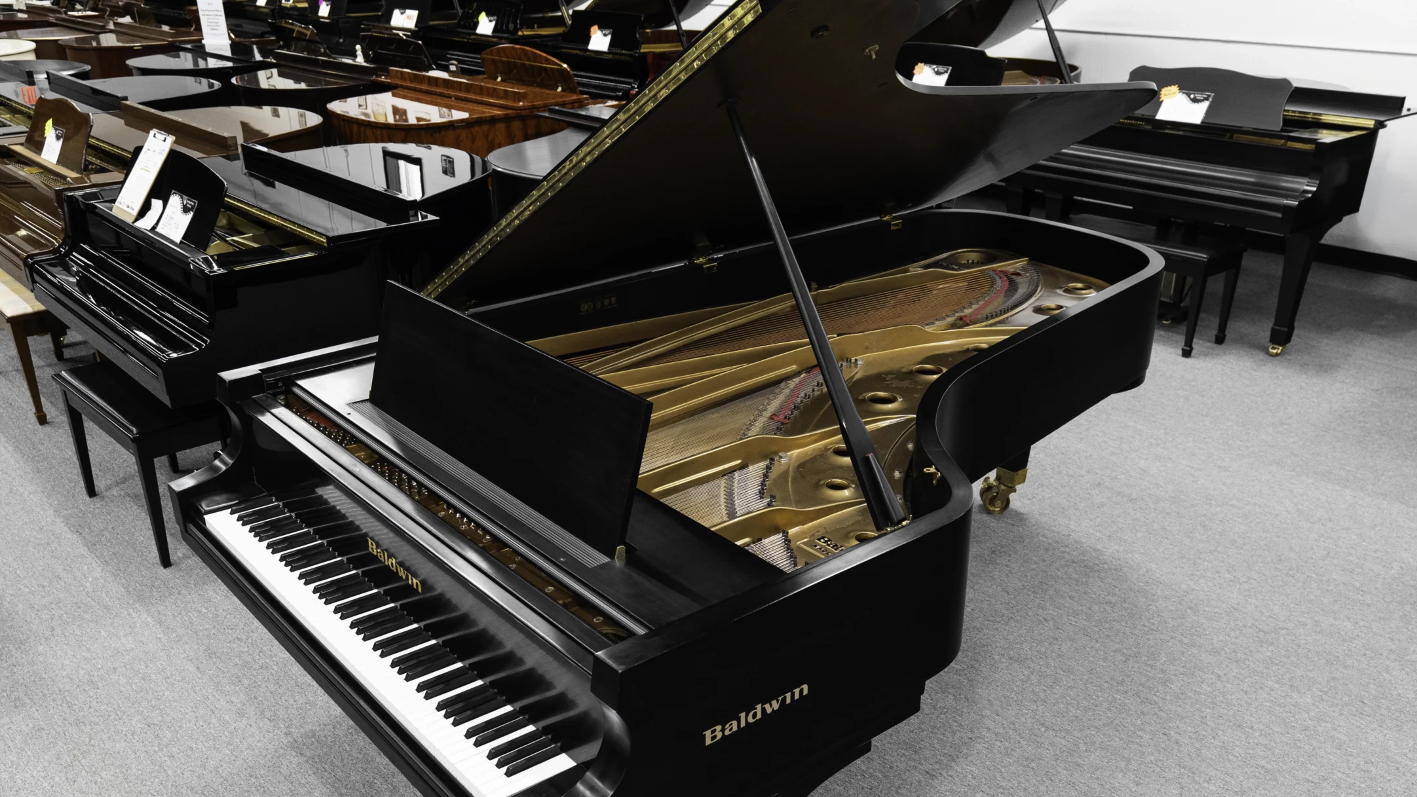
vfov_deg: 37.5
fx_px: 1165
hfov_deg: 62.6
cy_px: 503
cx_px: 686
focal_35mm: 31
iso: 2000
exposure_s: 1/60
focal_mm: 25
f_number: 5.6
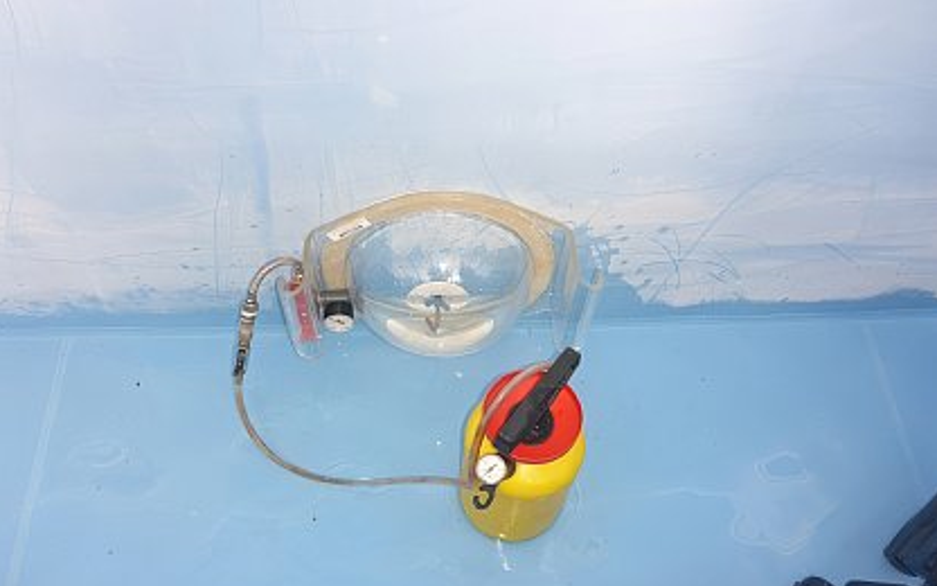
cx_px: 468
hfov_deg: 62.9
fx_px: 766
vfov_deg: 41.6
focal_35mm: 30
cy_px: 350
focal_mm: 4.9
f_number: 3.3
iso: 100
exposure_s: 1/160
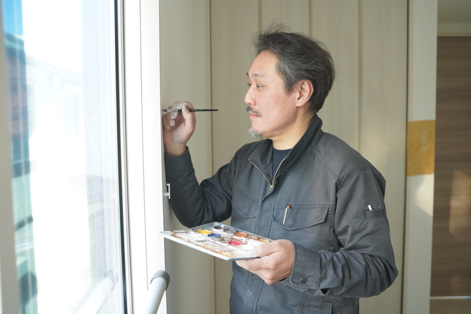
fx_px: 458
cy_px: 157
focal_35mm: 35
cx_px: 236
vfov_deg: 37.9
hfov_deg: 54.4
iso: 4000
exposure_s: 1/160
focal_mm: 35
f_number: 4
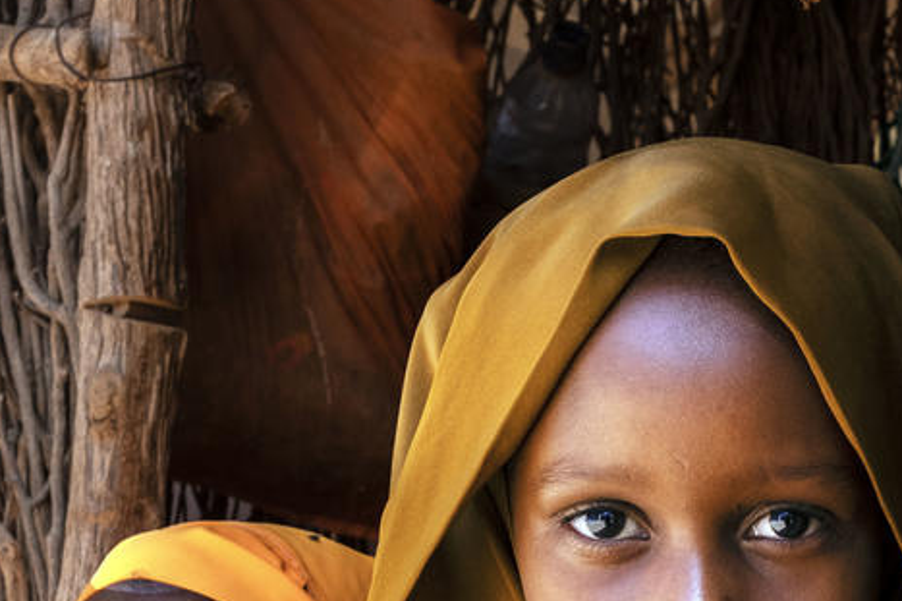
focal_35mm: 90
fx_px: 2254
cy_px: 636
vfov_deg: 14.9
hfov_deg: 22.4
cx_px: 666
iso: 640
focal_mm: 23
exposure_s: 1/125
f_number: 8
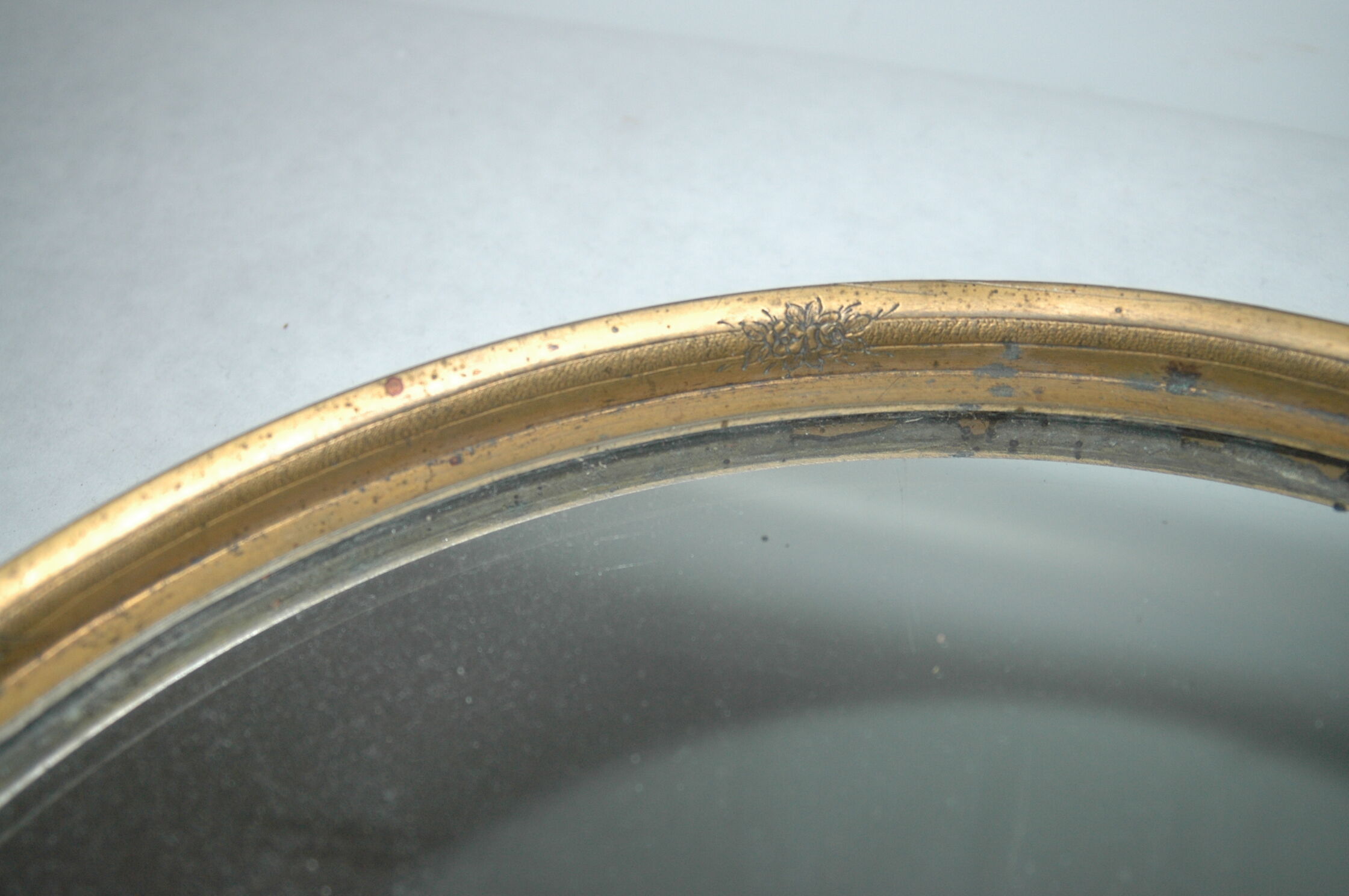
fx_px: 1572
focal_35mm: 42
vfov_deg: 31.8
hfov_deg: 46.4
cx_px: 674
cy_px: 448
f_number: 3.5
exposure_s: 1/60
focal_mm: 28
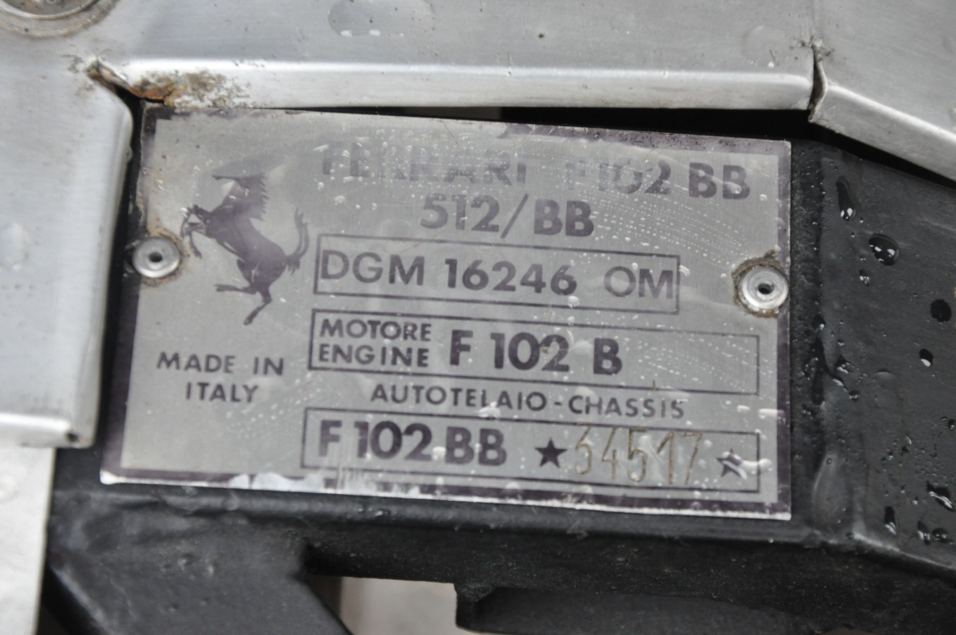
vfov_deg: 11.4
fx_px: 3183
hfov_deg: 17.1
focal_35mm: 120
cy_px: 318
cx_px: 478
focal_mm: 80
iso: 1600
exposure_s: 1/60
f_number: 8
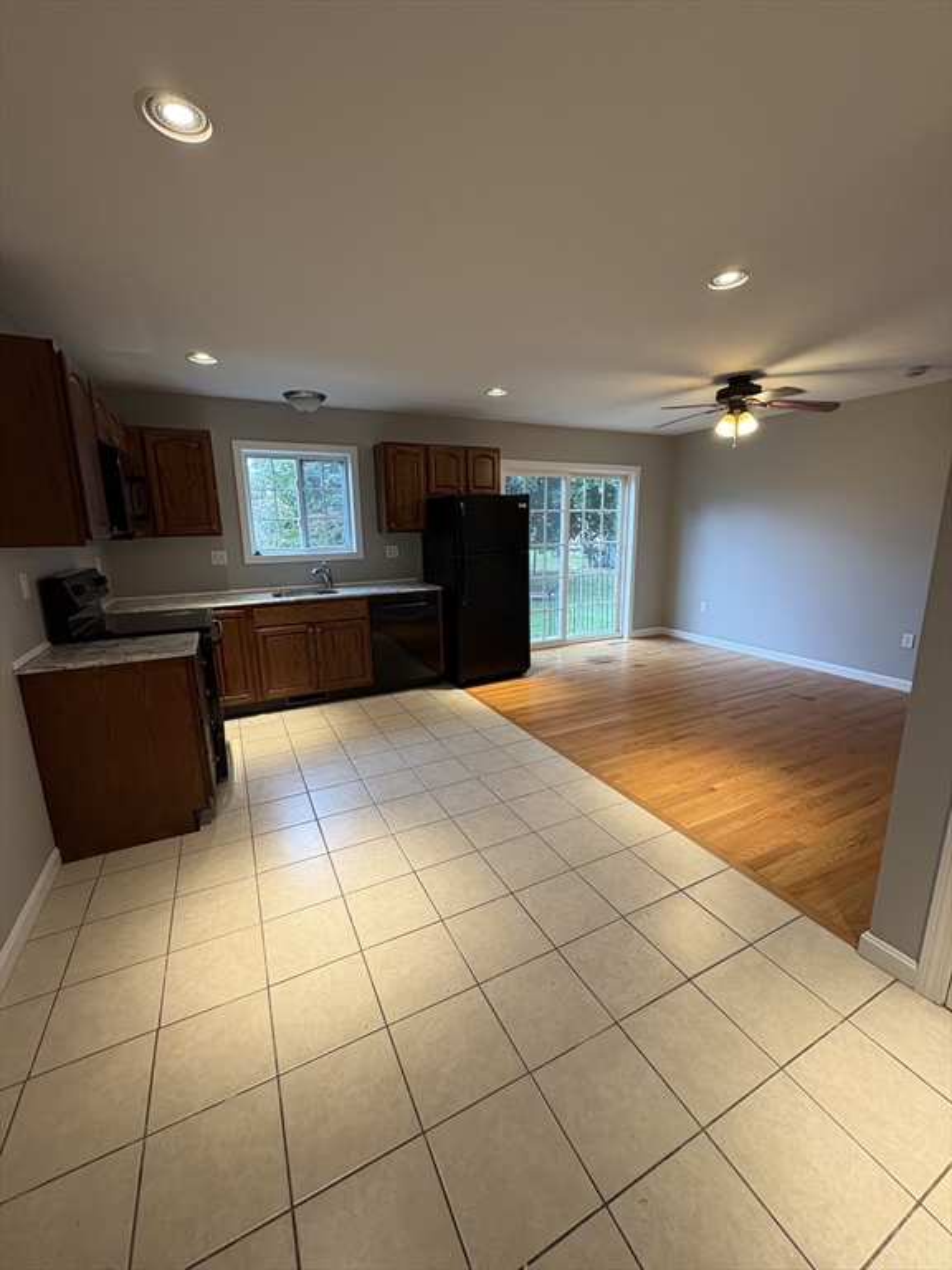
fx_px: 513
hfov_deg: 85.7
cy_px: 635
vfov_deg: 102.1
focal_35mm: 14
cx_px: 476
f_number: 2.2
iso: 200
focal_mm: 2.22
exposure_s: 1/120
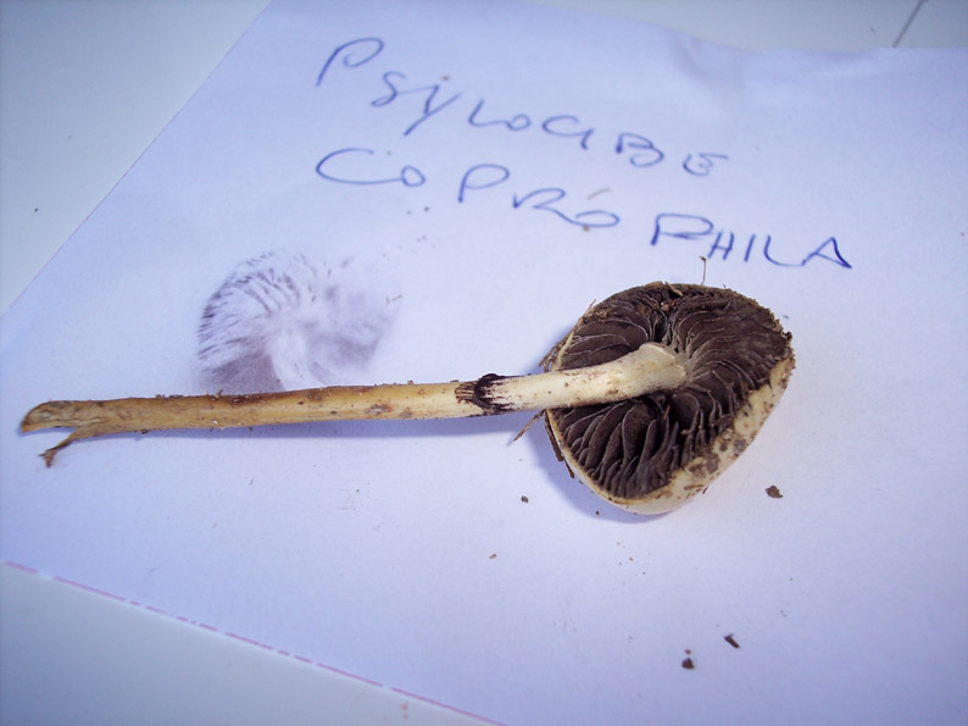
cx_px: 484
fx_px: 1090
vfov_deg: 36.8
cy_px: 363
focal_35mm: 39
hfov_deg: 47.9
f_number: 3.4
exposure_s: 1/180
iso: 100
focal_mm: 8
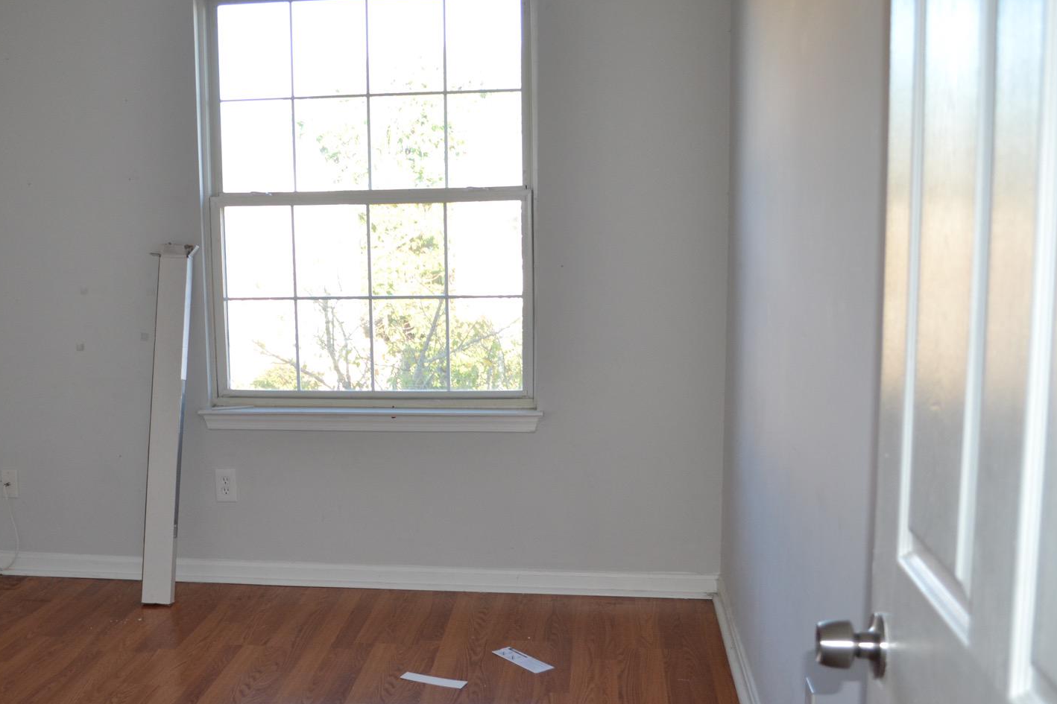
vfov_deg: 34.2
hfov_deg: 49.0
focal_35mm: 39
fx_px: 1145
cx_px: 385
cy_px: 383
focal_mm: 18
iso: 400
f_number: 4
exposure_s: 1/125
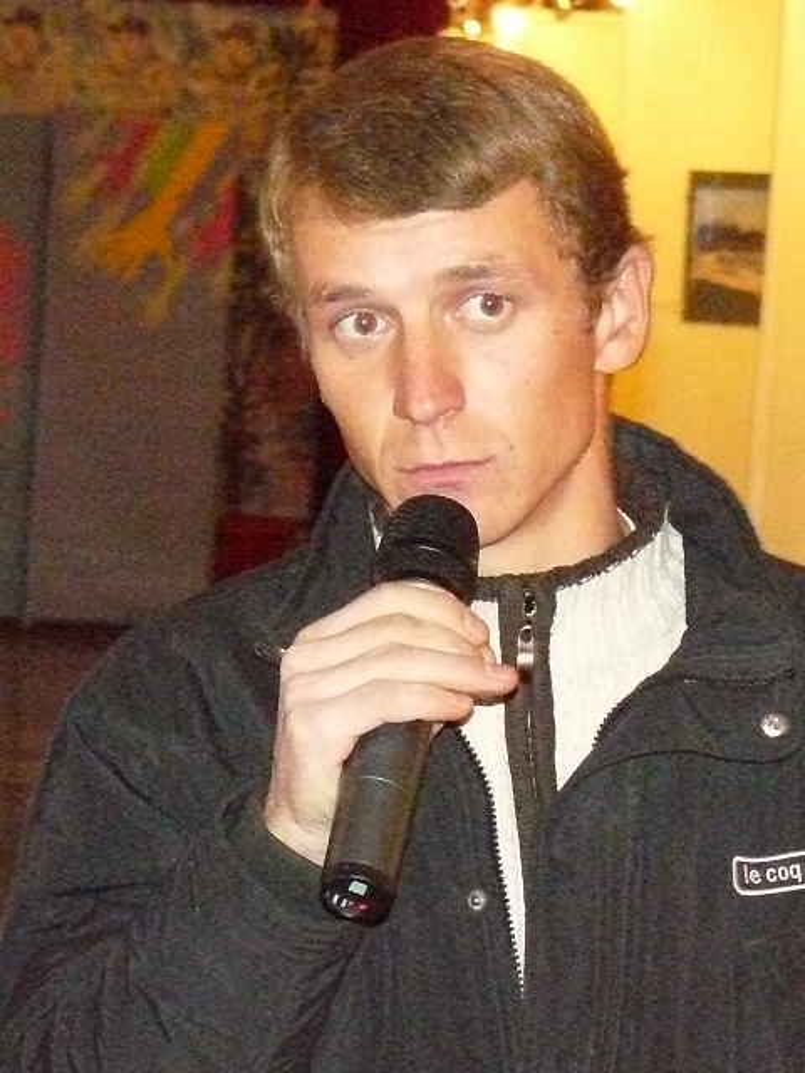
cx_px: 402
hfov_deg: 13.6
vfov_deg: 18.0
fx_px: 3380
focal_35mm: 109
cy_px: 536
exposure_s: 1/30
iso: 1250
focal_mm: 18.2
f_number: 3.2
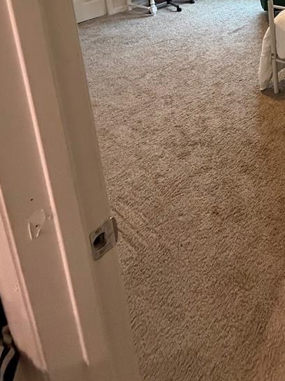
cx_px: 303
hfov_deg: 38.6
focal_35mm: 31
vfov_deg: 45.1
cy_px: -32
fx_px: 341
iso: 640
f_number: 2.2
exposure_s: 1/60
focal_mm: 2.22
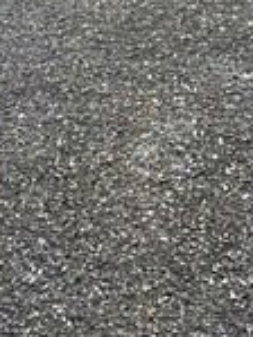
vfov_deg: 11.7
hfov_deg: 9.4
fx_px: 1538
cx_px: 84
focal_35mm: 158
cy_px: -235
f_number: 1.7
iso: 50
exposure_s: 1/370
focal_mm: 6.3
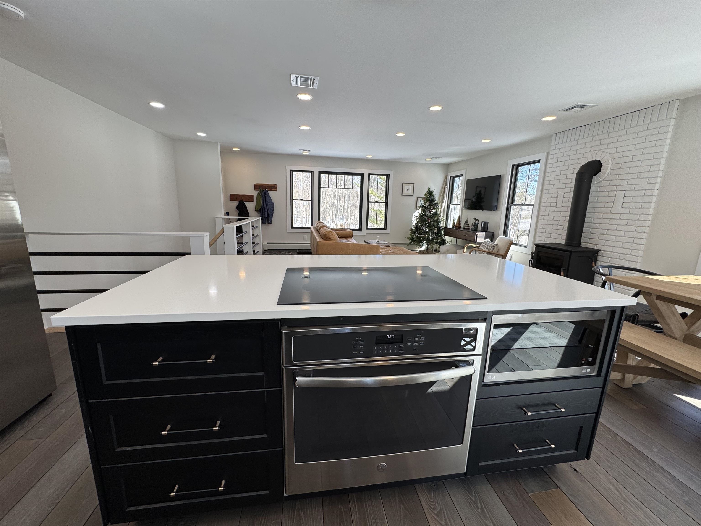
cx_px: 350
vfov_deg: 85.7
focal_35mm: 14
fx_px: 284
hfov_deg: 102.1
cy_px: 263
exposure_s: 1/150
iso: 40
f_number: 2.2
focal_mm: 2.22
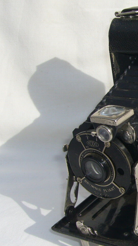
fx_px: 416
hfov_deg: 17.3
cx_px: 197
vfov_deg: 32.8
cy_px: 129
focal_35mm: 64
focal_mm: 5.8
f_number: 5.6
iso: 80
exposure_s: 1/500
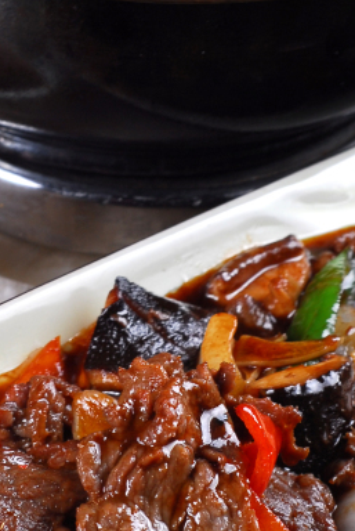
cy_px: 166
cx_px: 128
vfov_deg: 10.3
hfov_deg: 6.9
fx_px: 2950
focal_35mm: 200
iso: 125
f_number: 6.3
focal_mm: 50
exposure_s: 1/200
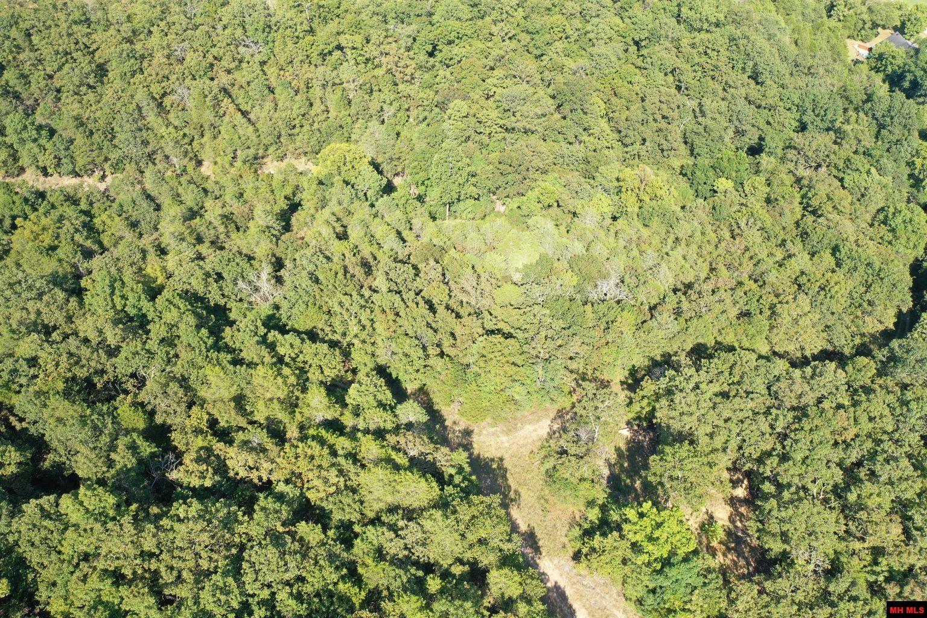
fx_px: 721
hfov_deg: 65.5
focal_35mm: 28
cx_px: 464
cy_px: 309
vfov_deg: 46.4
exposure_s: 1/30
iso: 100
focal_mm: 10.26
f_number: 2.8
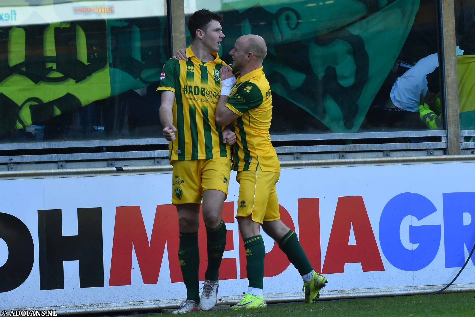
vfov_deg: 8.7
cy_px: 158
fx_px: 2078
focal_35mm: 158
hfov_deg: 13.0
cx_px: 238
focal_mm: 105
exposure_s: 1/800
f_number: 5.6
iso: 1400
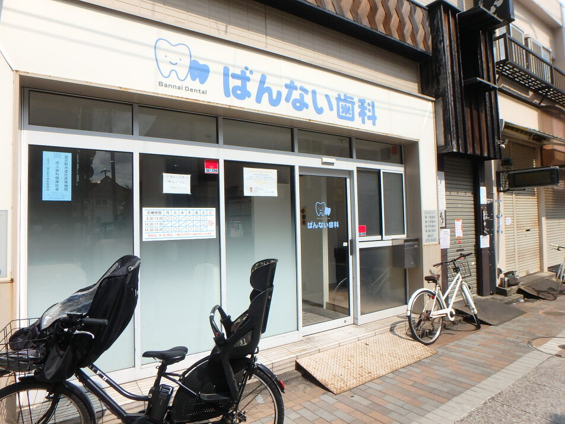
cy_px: 212
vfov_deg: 63.4
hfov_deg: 79.0
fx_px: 343
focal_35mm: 21
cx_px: 282
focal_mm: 3.7
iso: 125
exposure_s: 1/500
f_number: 6
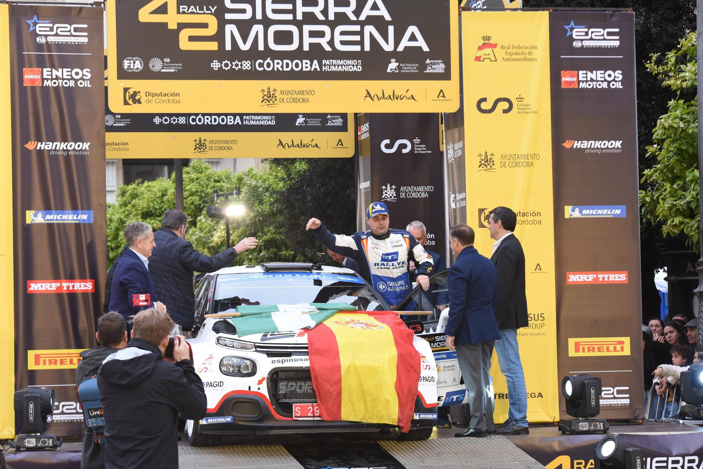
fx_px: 2090
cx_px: 357
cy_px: 233
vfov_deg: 12.8
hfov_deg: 19.1
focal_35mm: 107
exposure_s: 1/250
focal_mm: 105
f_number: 4.5
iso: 2000
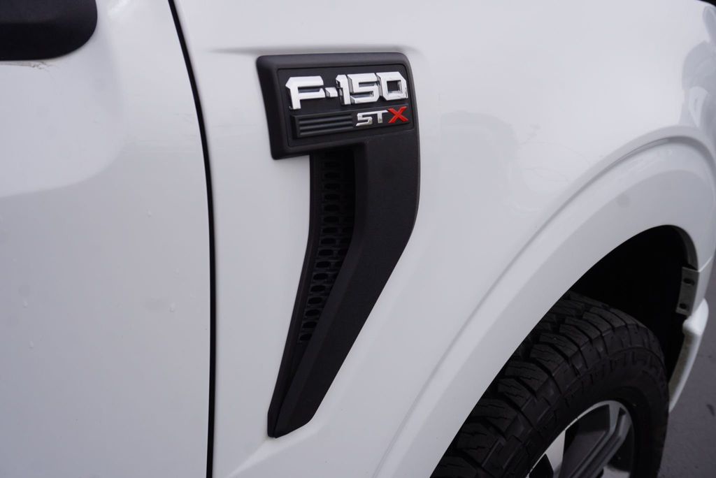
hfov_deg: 53.1
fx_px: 716
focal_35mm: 36
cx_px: 358
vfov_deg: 36.9
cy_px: 239
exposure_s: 1/125
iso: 100
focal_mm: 24
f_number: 9
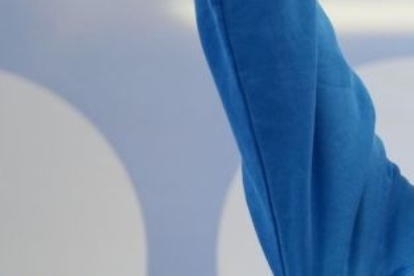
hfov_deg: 2.7
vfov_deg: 1.8
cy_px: 220
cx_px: 1109
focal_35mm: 749
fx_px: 8613
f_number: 2.8
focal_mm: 130
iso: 640
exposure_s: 1/250
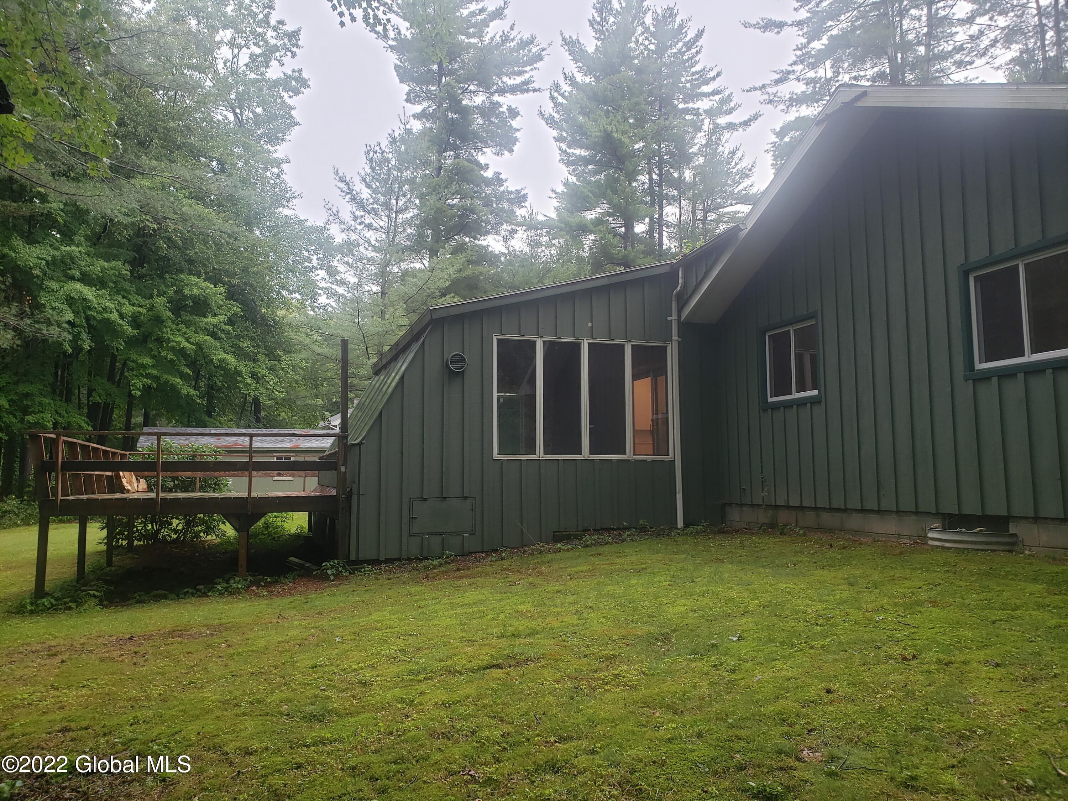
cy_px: 400
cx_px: 534
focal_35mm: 26
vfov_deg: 53.1
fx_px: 802
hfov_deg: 67.3
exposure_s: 1/36
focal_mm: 4.3
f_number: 2.4
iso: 50
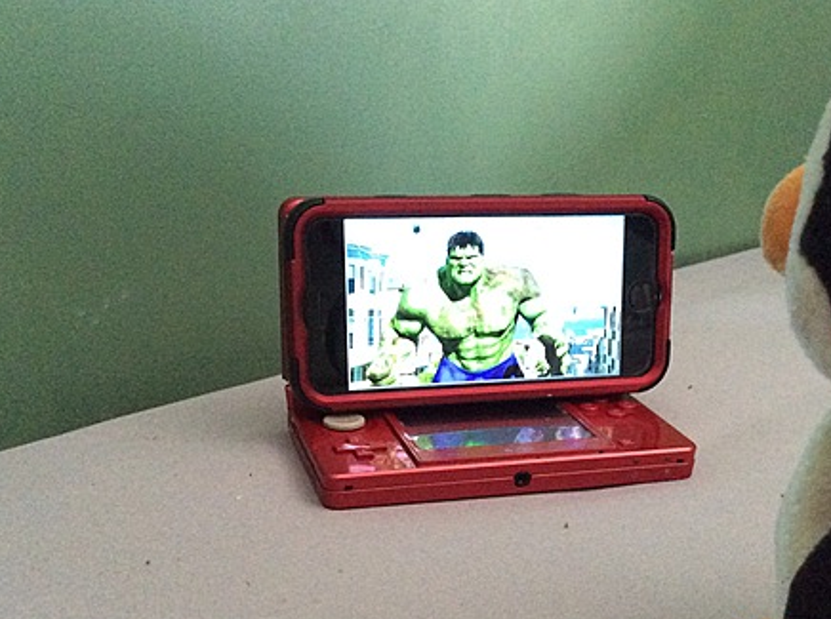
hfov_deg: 40.5
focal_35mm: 47
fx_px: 1126
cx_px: 457
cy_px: 451
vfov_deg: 30.3
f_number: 2.4
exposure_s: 1/15
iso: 500
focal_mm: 3.3
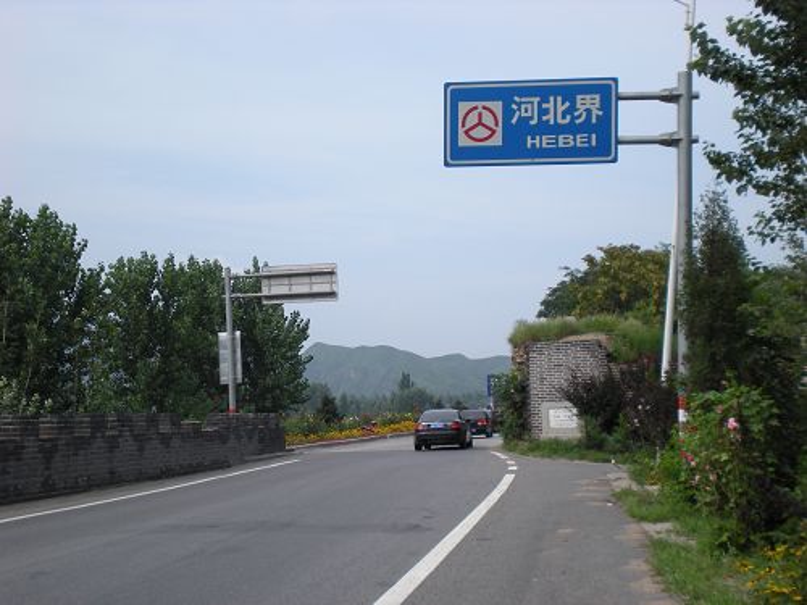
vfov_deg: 26.1
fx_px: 1306
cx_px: 404
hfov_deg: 34.3
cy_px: 302
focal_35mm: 56
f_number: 5.6
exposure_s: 1/302
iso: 64
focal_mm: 9.3
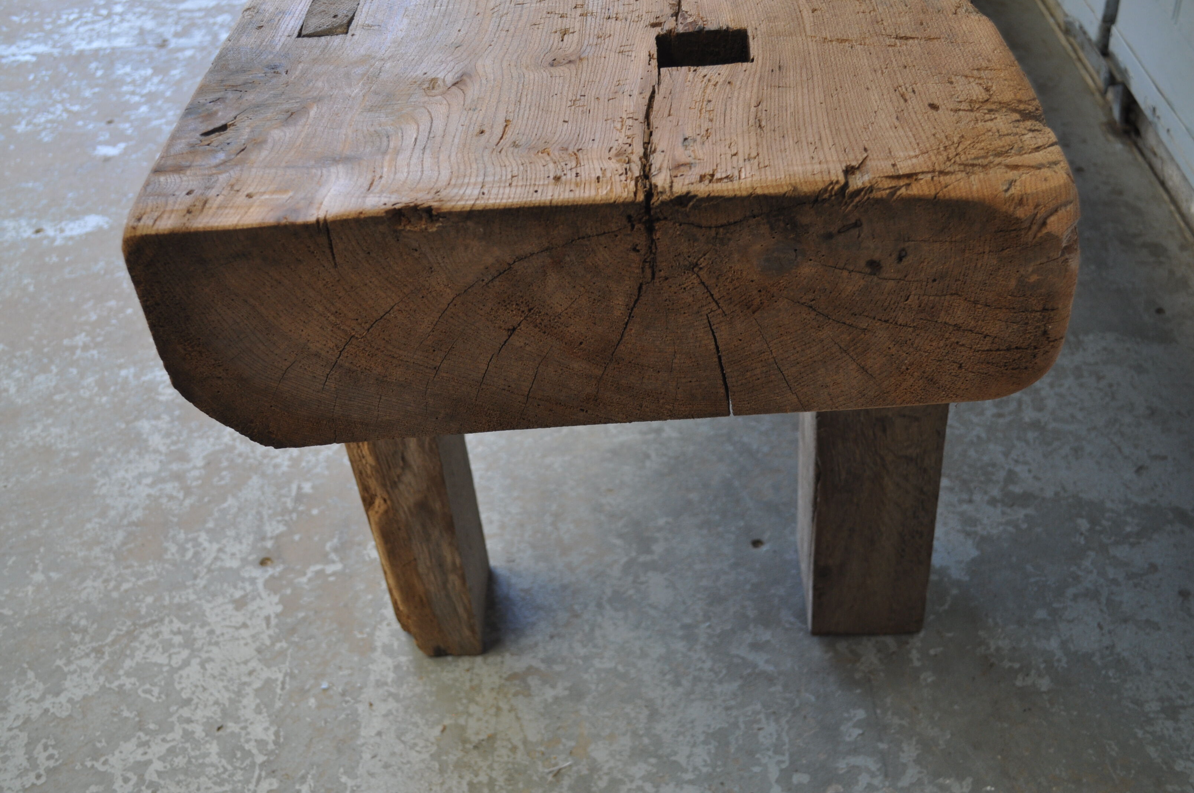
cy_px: 396
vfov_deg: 34.1
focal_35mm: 39
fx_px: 1292
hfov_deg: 49.6
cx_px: 597
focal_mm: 26
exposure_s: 1/80
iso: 400
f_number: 4.5
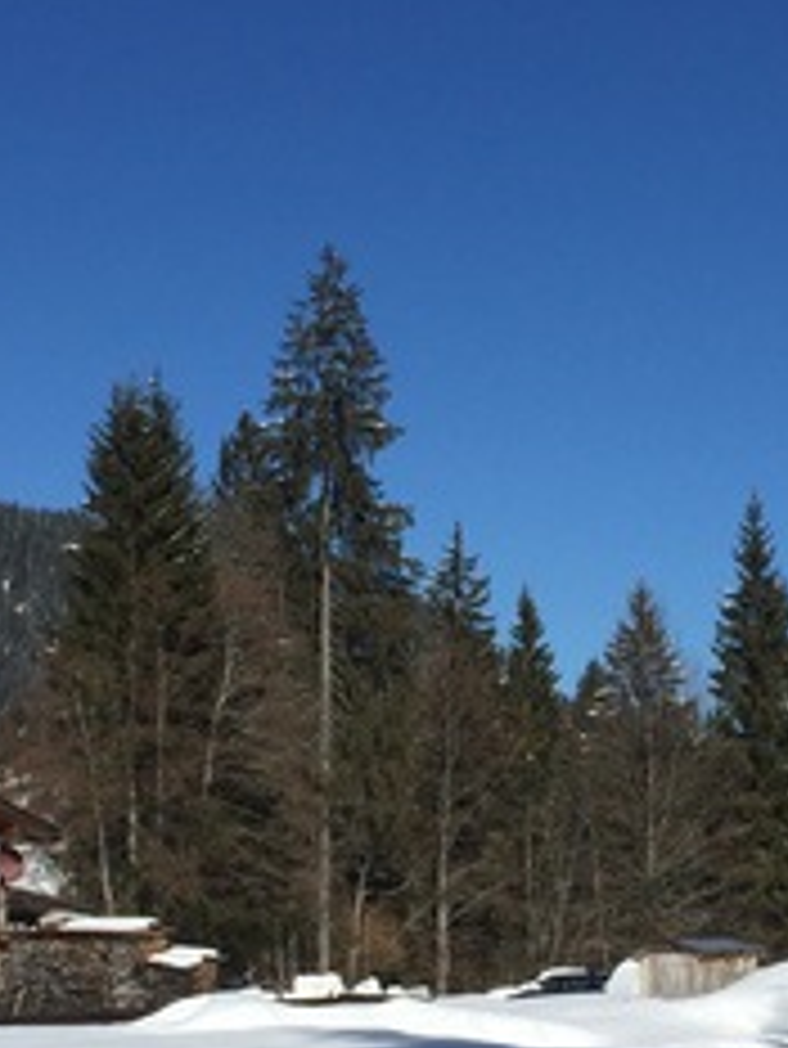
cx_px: 471
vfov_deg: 26.1
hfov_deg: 20.2
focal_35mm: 73
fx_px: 2214
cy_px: 864
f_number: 2.2
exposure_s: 1/5650
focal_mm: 4.15
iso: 32
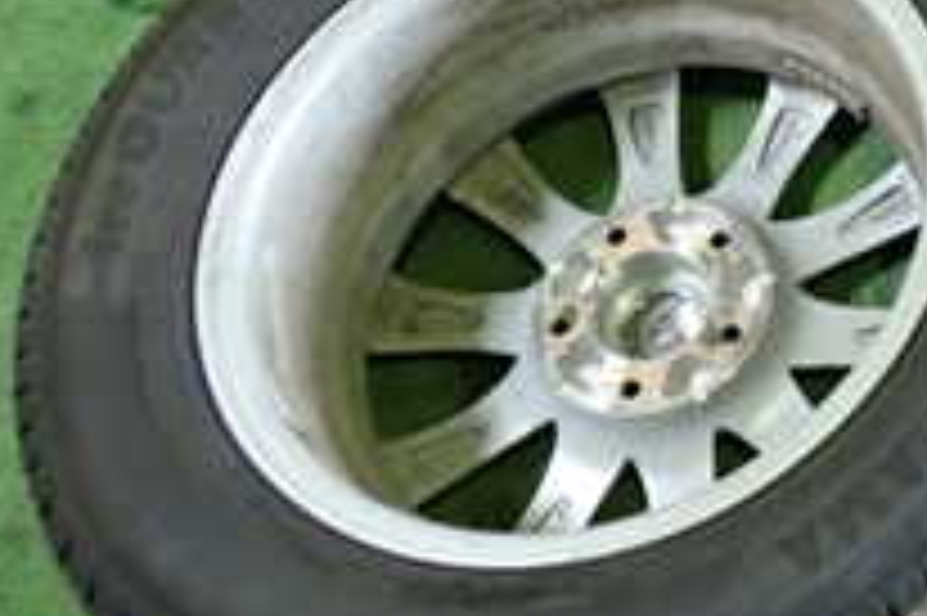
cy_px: -31
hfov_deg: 20.0
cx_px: 1300
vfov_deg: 14.7
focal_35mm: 91
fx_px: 2341
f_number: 2.3
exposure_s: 1/30
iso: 500
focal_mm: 5.4
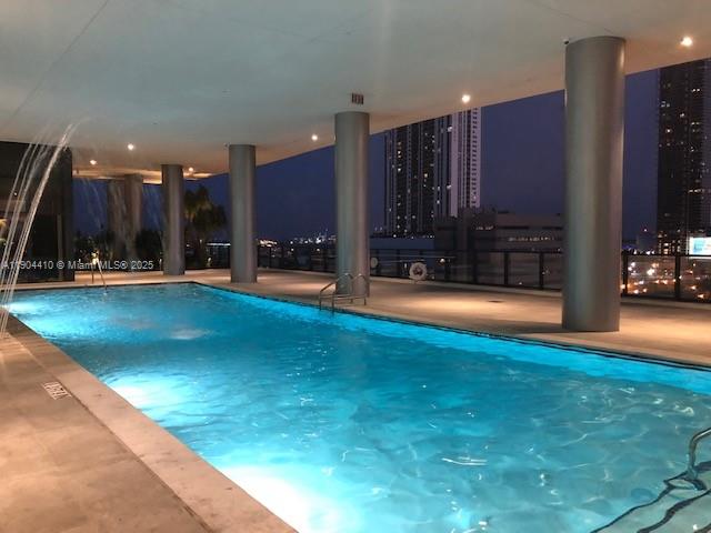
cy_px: 266
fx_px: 575
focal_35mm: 28
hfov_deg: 63.4
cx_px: 356
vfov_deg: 49.7
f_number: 1.8
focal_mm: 4
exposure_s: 1/8
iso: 100
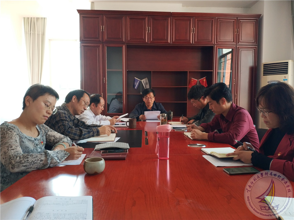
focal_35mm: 32
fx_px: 272
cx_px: 147
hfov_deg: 56.8
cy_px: 110
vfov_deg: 44.2
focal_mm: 4.5
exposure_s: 1/100
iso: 246
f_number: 2
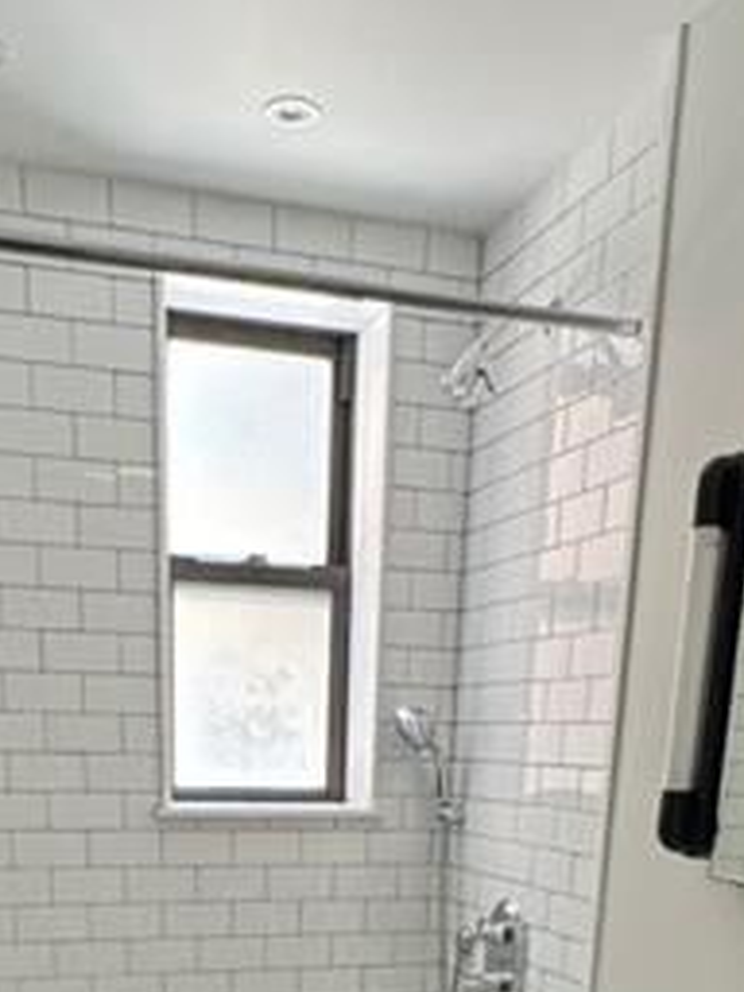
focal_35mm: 42
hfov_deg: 34.3
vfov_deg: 37.1
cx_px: 302
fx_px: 1204
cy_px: 1108
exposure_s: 1/99
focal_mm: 2.22
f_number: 2.2
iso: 250
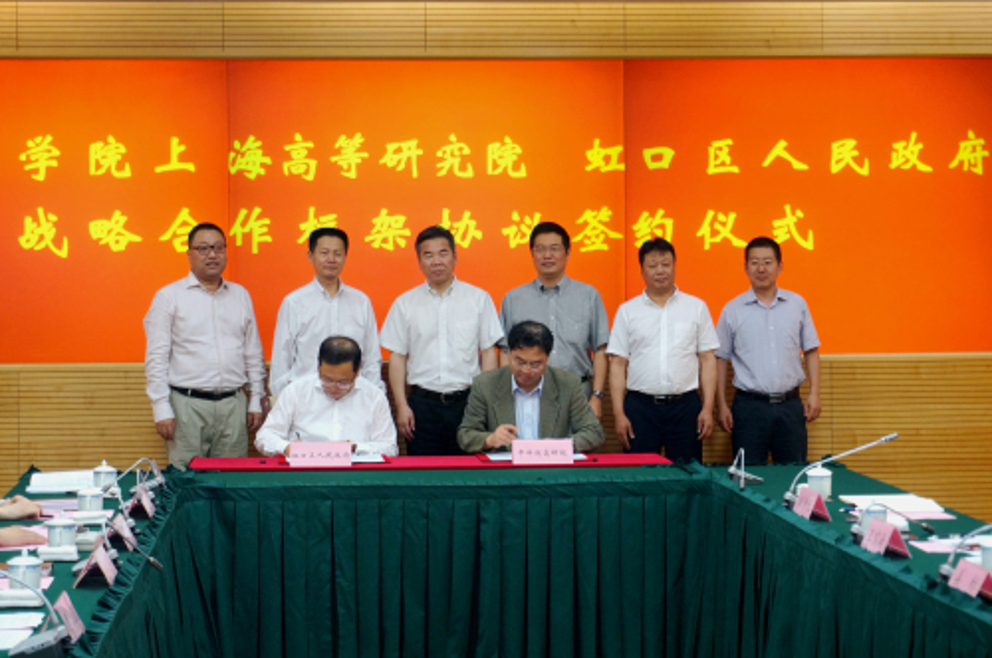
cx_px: 496
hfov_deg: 27.0
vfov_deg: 18.1
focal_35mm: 75
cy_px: 329
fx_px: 2064
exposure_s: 1/40
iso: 800
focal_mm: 50
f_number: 5.6
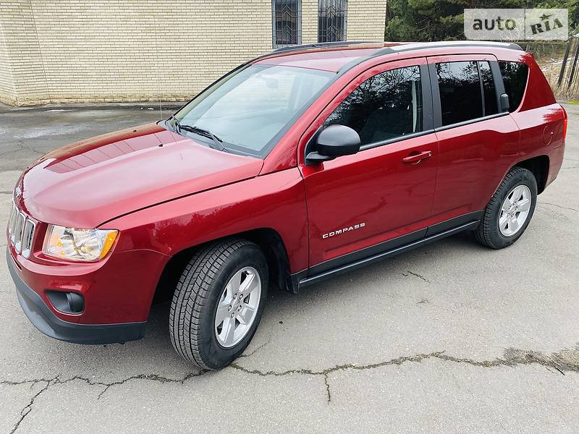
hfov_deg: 67.3
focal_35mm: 26
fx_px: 435
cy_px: 217
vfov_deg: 53.1
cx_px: 290
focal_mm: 4.2
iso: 32
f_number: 1.8
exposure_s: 1/121
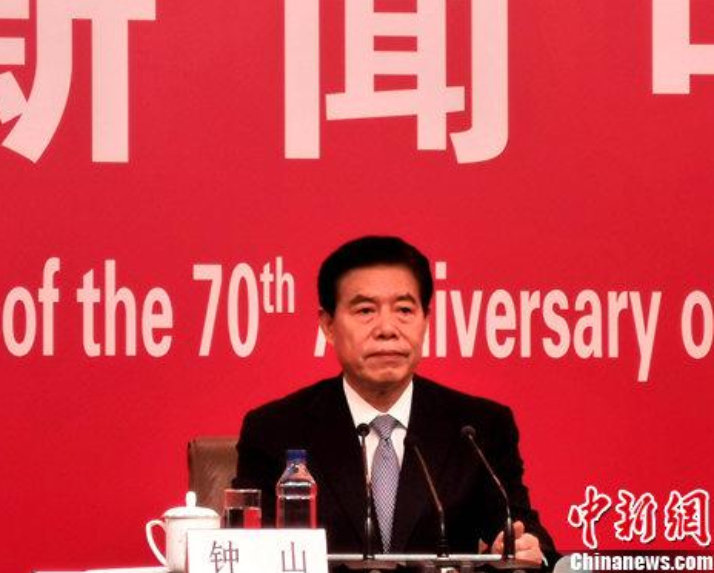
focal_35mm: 228
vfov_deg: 6.8
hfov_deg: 8.5
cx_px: 377
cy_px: 287
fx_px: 4822
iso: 50
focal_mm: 7.48
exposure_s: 1/104
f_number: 2.4
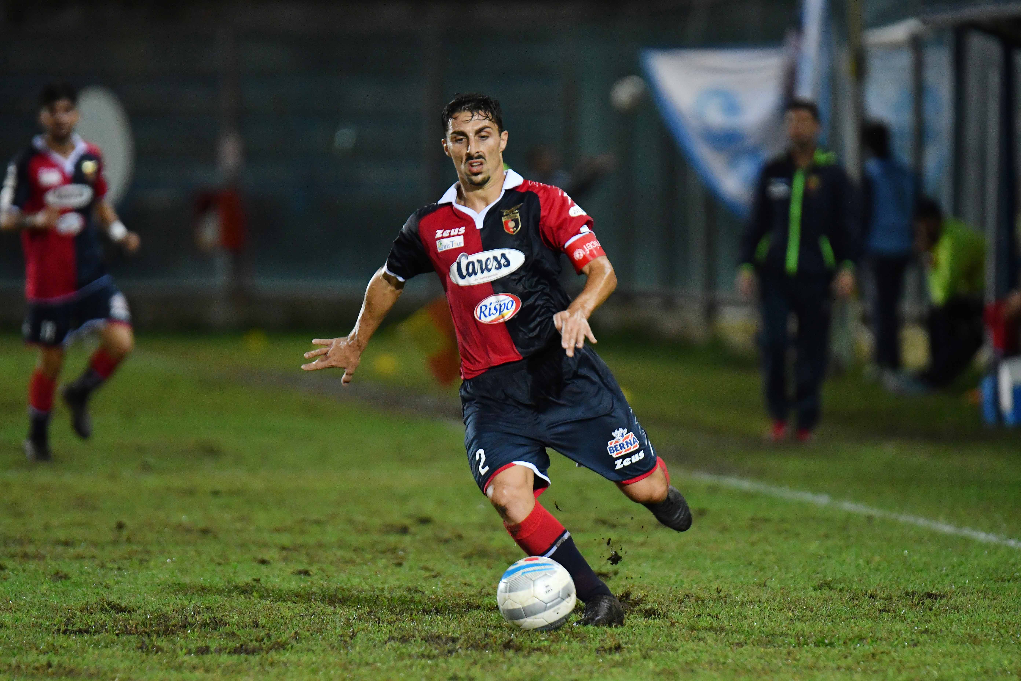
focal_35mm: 450
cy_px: 340
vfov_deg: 3.1
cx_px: 510
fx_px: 12762
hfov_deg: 4.6
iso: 2500
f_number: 3.2
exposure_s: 1/800
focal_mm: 300
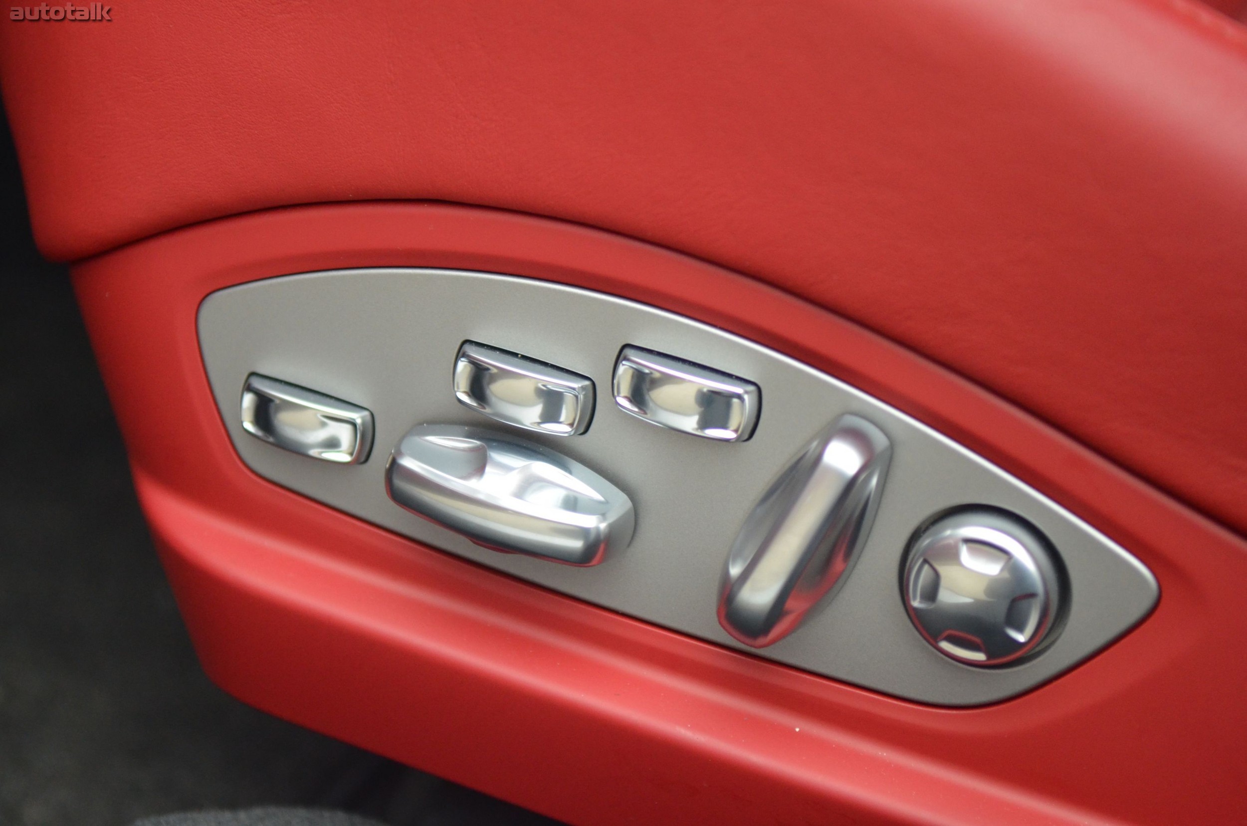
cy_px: 413
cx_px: 624
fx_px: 2852
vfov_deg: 16.5
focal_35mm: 82
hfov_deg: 24.7
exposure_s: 1/160
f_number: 2.8
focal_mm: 55
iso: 1600
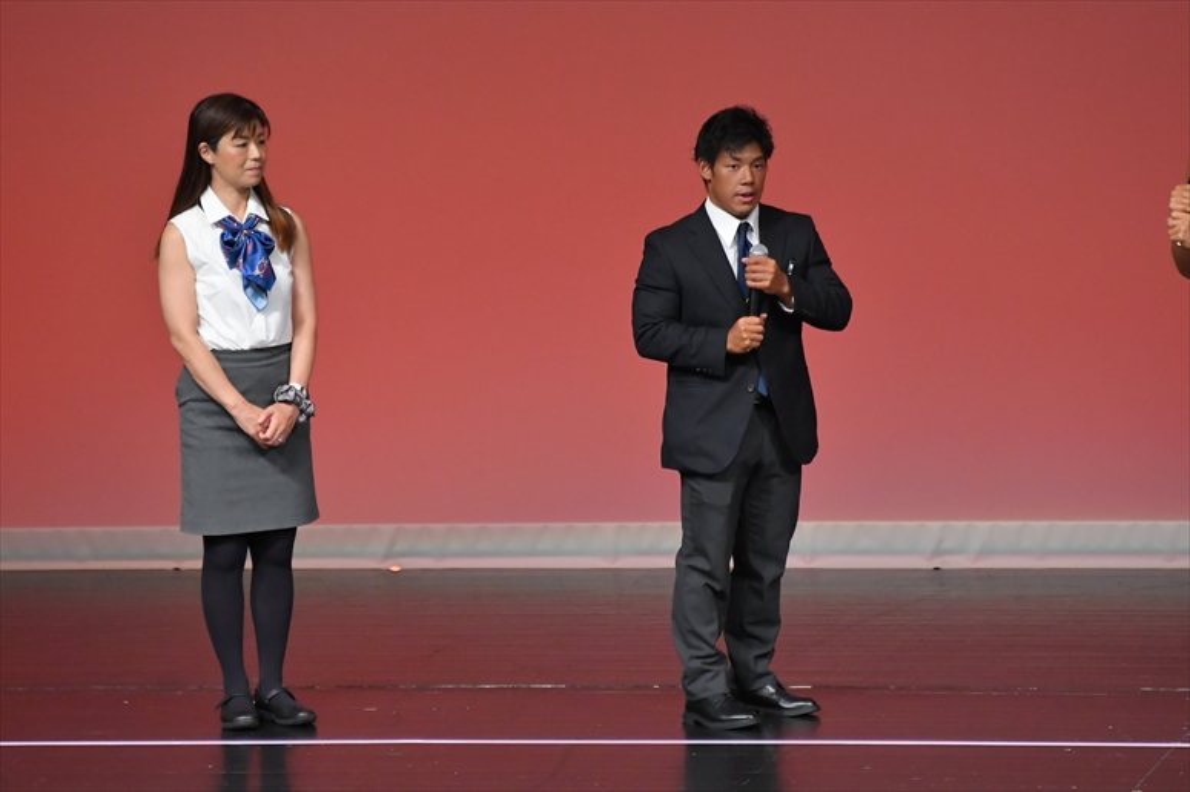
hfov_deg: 5.5
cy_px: 396
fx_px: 12390
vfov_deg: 3.7
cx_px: 595
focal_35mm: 375
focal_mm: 250
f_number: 5.6
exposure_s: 1/400
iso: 5000
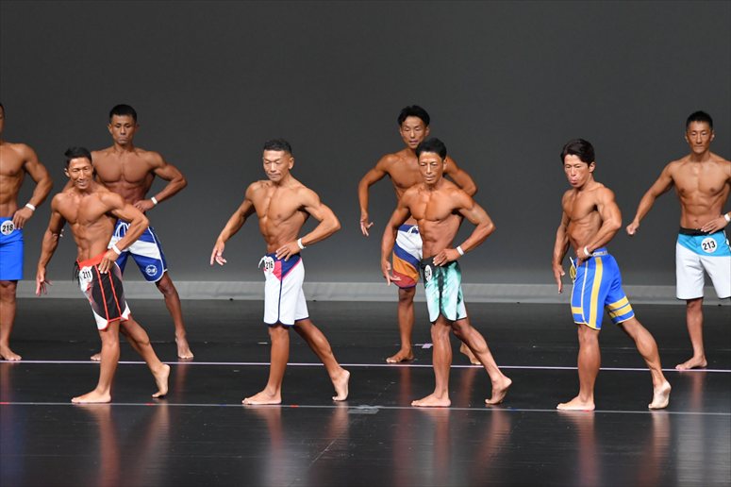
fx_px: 4567
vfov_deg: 6.1
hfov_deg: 9.2
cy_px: 244
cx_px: 366
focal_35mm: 225
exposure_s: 1/400
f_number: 5.6
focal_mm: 150
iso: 4000
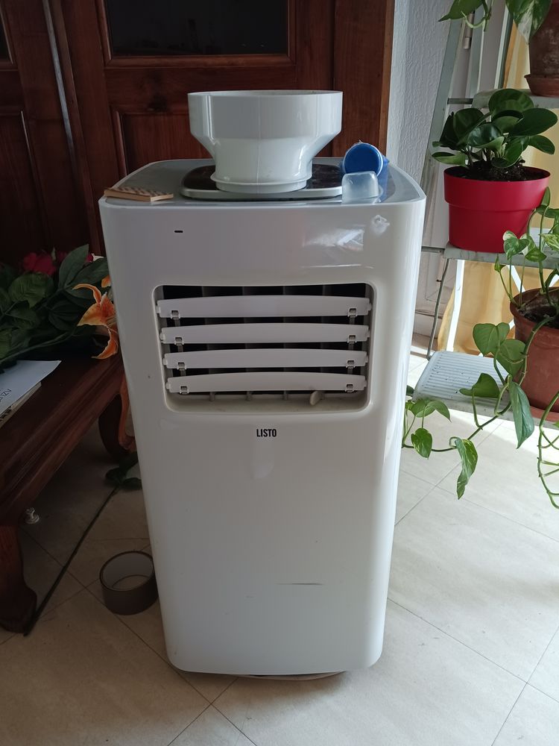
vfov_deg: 65.3
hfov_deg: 51.4
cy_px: 373
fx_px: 581
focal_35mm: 27
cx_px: 280
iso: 250
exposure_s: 1/50
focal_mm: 4
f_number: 1.8
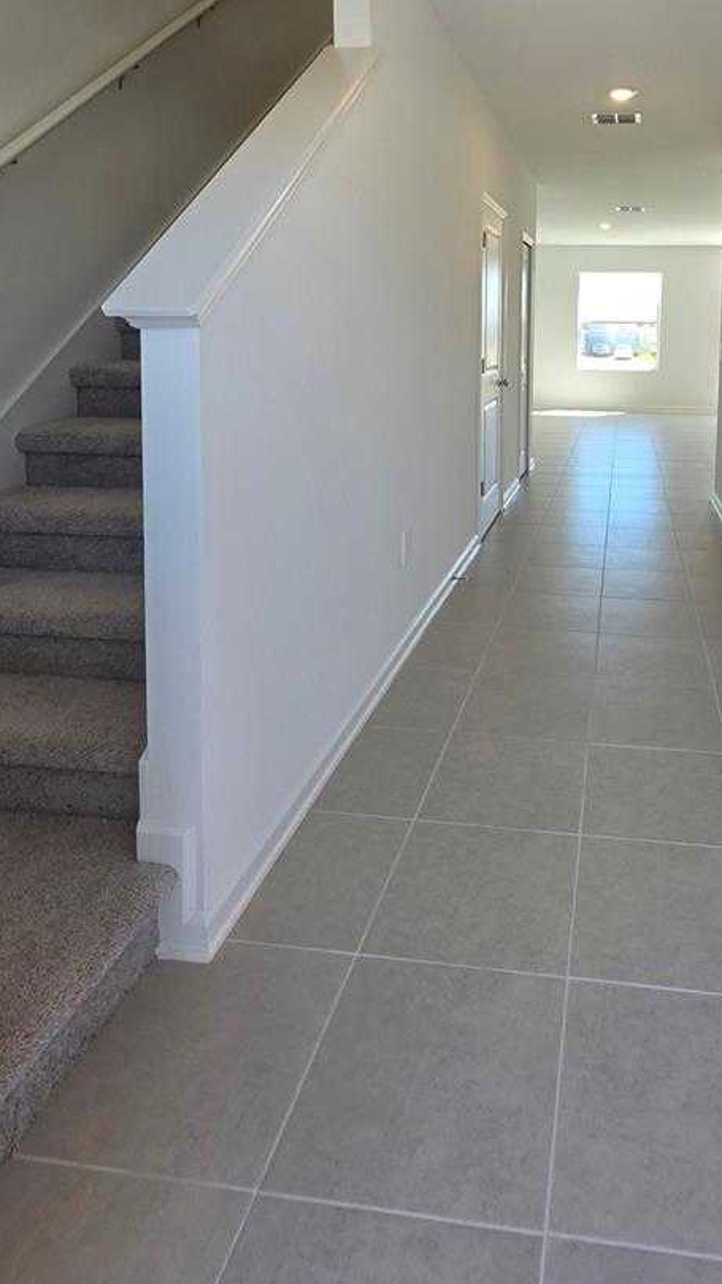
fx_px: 715
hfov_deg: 51.5
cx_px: 533
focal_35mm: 21
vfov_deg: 80.0
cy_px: 392
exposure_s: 1/120
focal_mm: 2.2
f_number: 1.9
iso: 40
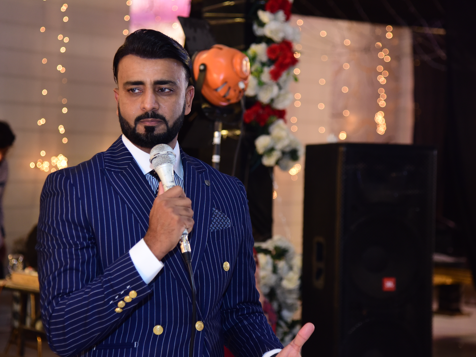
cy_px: 156
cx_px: 199
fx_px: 1265
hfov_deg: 21.3
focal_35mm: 92
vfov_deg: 16.1
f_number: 4
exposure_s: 1/125
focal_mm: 75
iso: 2000
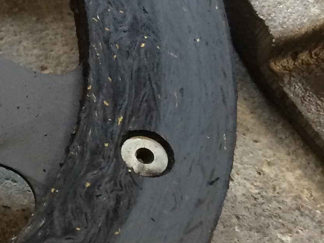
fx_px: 1067
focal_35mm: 114
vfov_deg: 13.0
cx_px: -307
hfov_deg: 14.5
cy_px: 89
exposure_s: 1/30
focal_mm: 4.15
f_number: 2.2
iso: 100
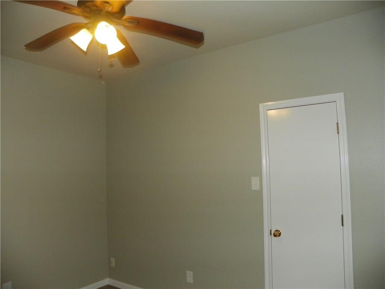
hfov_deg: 67.3
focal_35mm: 26
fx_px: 289
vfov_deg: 53.1
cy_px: 144
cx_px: 192
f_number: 2.8
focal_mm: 4.6
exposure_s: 1/125
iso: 200
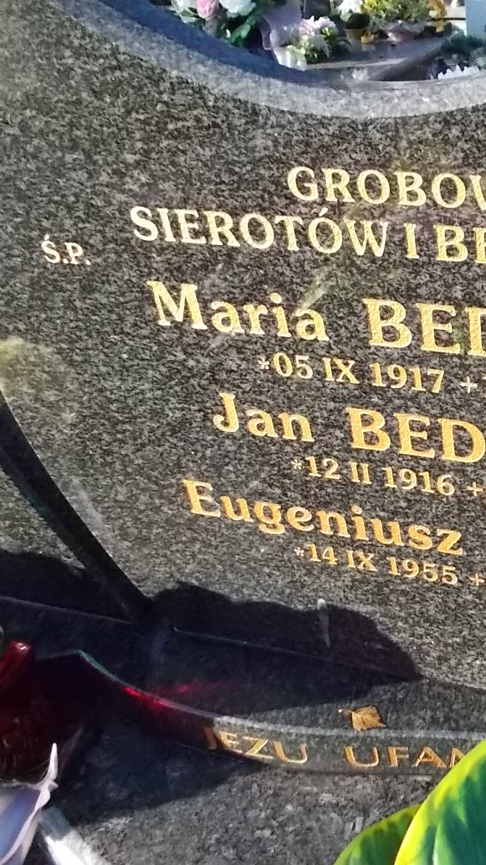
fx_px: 871
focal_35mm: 38
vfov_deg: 52.8
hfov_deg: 28.8
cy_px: 432
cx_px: 511
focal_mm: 4.6
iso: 400
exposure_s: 1/125
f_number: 8
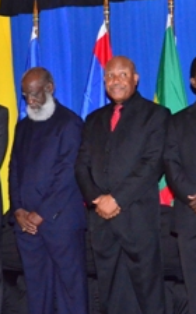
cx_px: 190
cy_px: 156
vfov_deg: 18.5
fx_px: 969
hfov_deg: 11.4
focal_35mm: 113
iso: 3200
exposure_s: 1/200
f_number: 8
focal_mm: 26
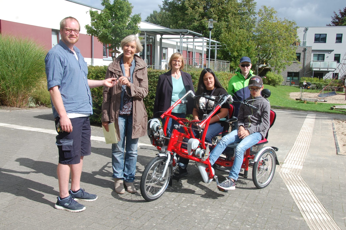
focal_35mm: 39
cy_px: 115
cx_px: 173
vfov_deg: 34.2
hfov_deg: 49.6
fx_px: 375
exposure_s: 1/320
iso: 200
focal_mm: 26
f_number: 9
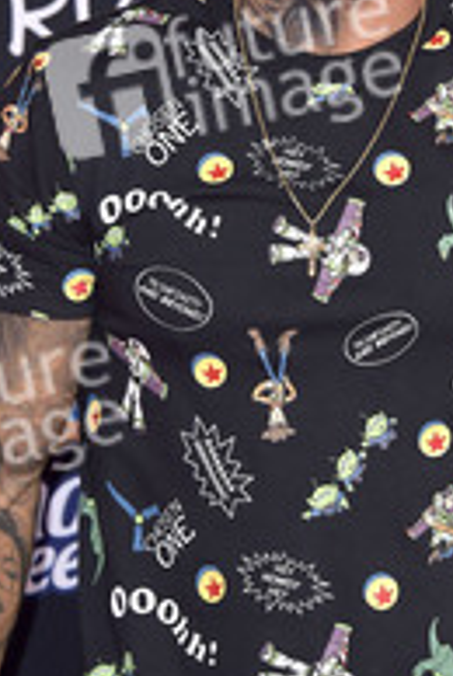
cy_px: 251
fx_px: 5228
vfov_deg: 7.4
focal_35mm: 278
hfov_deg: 5.0
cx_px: 326
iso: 500
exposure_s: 1/200
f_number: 7.1
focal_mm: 135
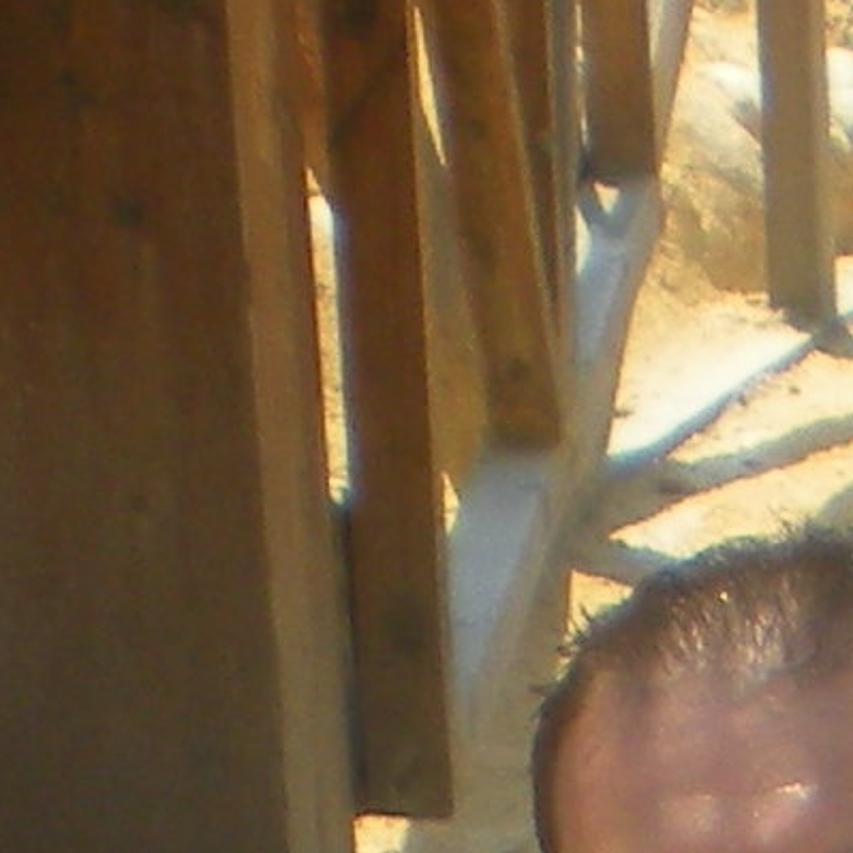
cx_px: 1841
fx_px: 7667
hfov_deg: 6.2
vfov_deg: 6.0
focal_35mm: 275
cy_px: 2390
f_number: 4.6
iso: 64
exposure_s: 1/276
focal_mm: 6.3
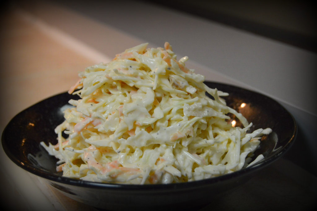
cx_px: 158
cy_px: 106
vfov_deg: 18.2
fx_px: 660
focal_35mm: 75
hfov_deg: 27.0
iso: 1100
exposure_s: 1/60
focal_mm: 50
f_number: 5.6
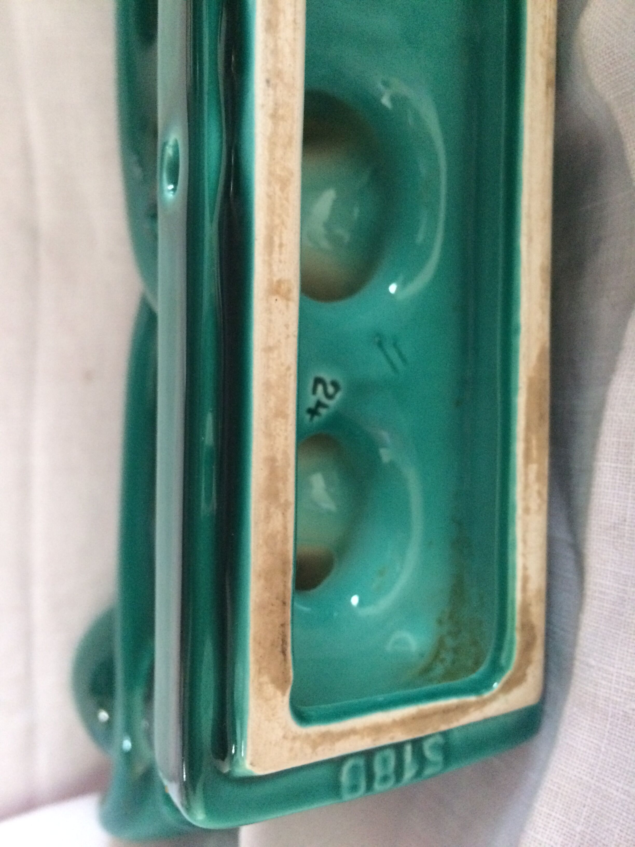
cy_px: 424
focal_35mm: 29
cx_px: 318
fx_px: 709
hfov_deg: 48.2
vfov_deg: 61.7
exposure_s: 1/17
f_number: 2.2
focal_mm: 4.15
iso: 400
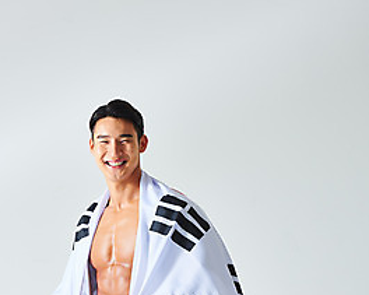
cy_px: 201
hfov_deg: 11.3
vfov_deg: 9.0
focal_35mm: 171
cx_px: 185
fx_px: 1867
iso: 100
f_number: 11
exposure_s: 1/125
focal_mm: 120
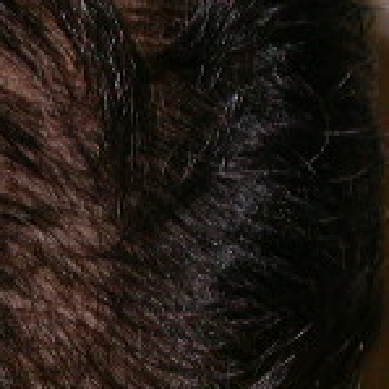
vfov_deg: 3.2
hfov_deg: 3.2
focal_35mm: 551
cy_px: 227
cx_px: -225
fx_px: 7005
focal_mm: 30
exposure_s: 1/60.3
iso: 100
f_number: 4.9
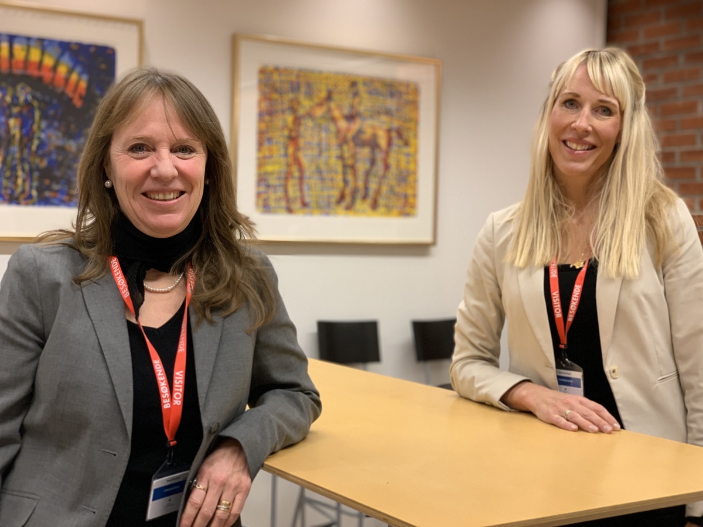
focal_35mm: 52
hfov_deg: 36.8
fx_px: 1056
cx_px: 352
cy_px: 264
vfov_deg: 28.0
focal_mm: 6
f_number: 2.4
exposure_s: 1/50
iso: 125
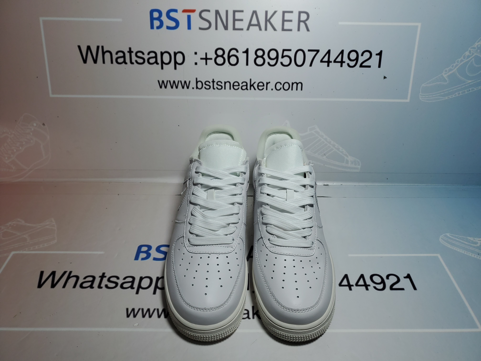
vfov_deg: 53.1
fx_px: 361
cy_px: 180
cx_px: 240
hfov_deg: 67.3
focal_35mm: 26
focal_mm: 4.3
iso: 50
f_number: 1.5
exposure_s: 1/1093
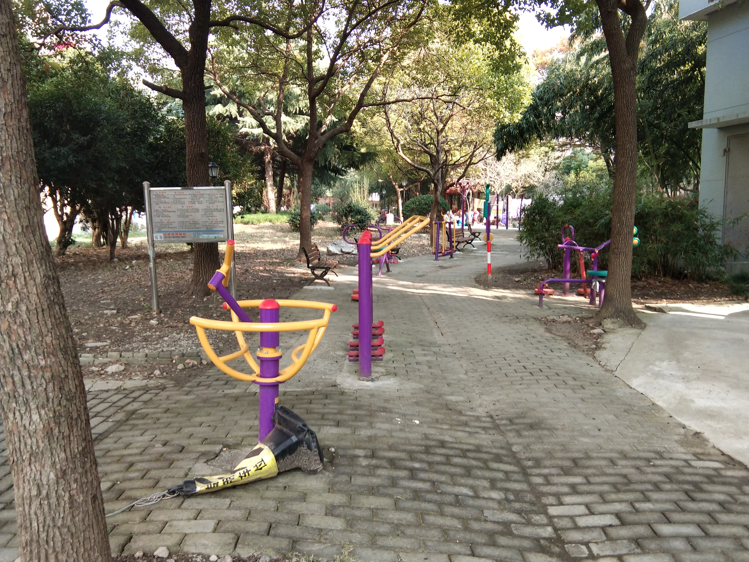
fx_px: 671
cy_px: 281
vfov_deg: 45.4
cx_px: 374
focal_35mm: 31
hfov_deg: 58.4
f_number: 2.2
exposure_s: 1/100
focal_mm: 3.69
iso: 80
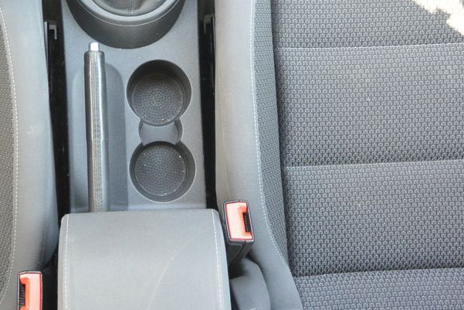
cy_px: 106
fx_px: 593
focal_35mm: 46
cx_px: 137
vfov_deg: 29.1
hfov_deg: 41.9
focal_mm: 10
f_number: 3.5
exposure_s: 1/60
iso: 800
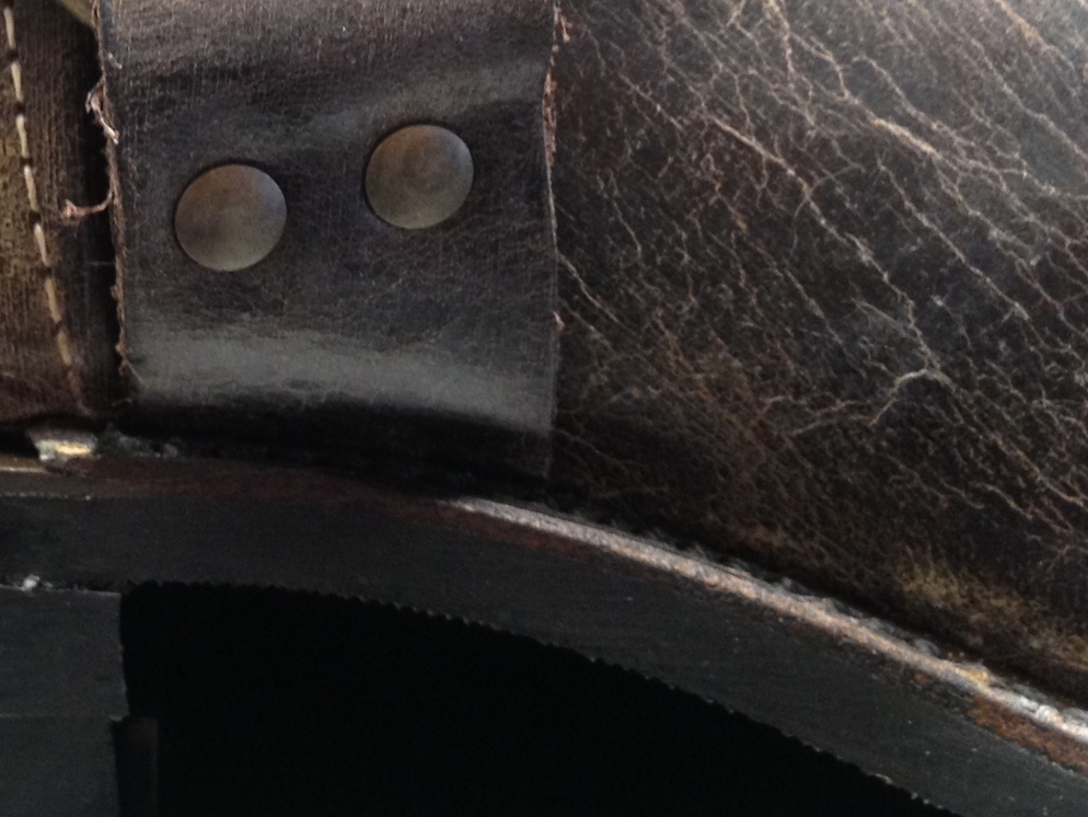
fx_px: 2767
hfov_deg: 21.5
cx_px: 2
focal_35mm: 88
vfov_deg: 16.1
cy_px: -165
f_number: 2.4
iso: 125
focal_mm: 4.28
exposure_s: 1/20
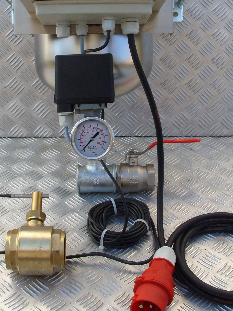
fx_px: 529
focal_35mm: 59
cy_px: 120
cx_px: 113
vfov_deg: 32.6
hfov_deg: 24.8
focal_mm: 7.8
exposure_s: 1/125
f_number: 5.7
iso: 50
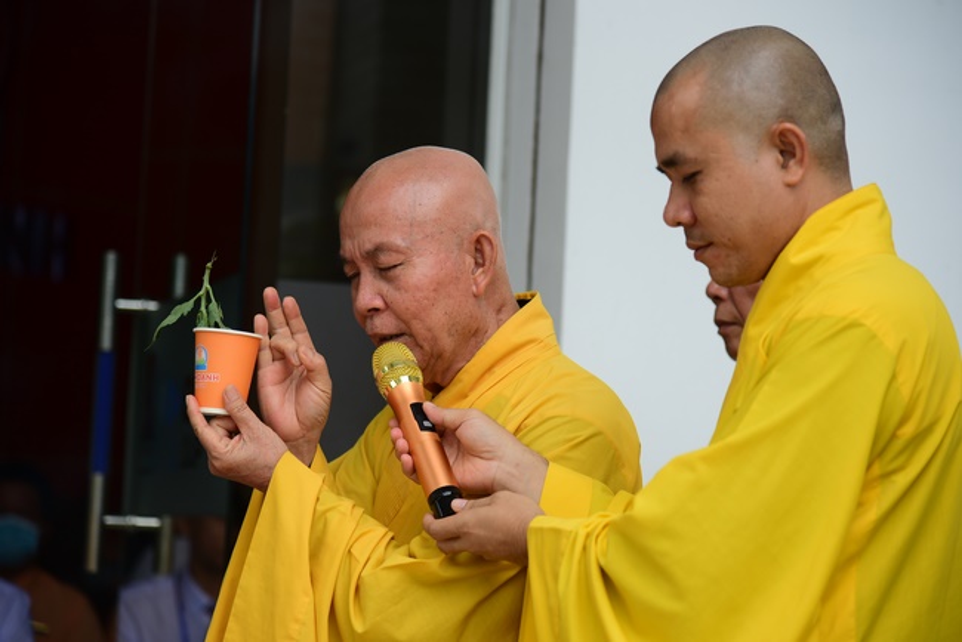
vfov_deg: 12.2
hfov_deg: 18.3
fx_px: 2994
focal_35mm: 112
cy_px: 321
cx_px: 481
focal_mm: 112
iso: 320
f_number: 4
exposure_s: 1/800
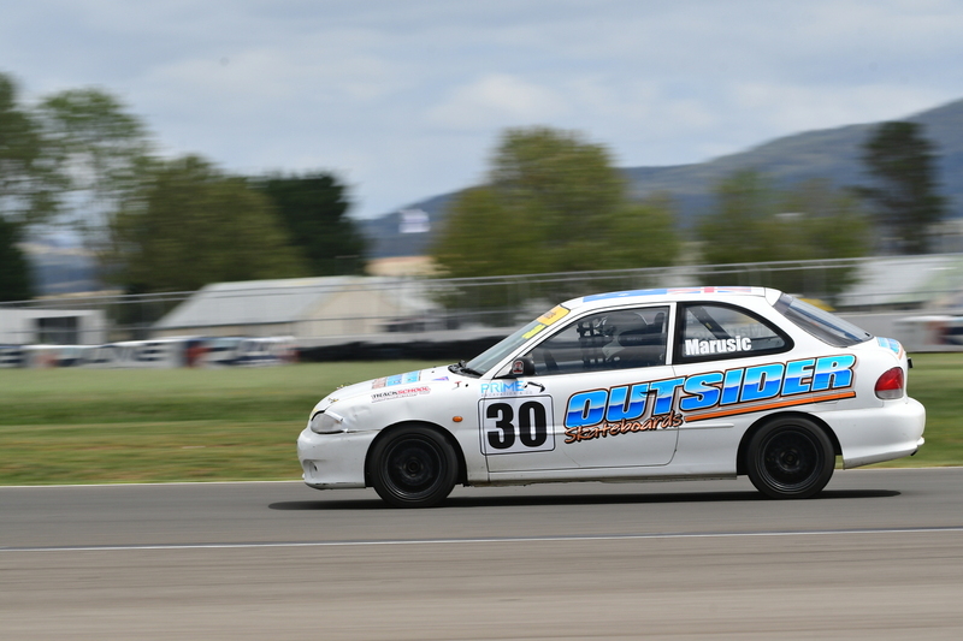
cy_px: 320
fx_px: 8023
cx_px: 482
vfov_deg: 4.6
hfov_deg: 6.9
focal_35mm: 300
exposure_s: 1/200
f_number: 11
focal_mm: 200
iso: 125
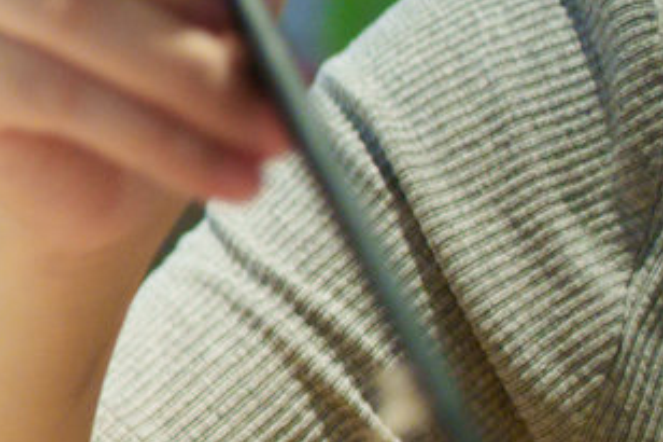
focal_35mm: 182
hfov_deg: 9.7
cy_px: 230
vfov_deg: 7.5
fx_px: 3350
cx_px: -1033
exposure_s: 1/160
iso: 1250
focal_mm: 35
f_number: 2
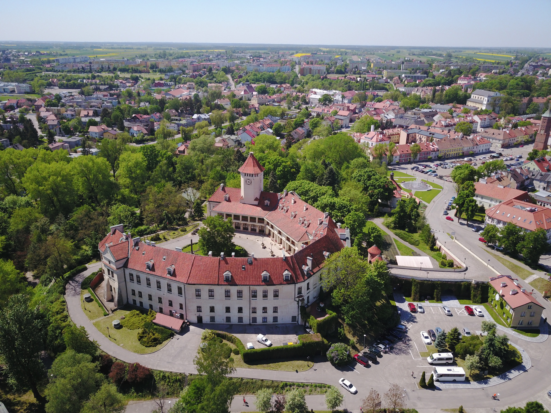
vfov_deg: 53.1
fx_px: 414
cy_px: 206
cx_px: 276
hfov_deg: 67.3
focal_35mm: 26
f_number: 2.2
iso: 187
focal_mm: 4.7
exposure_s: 1/100
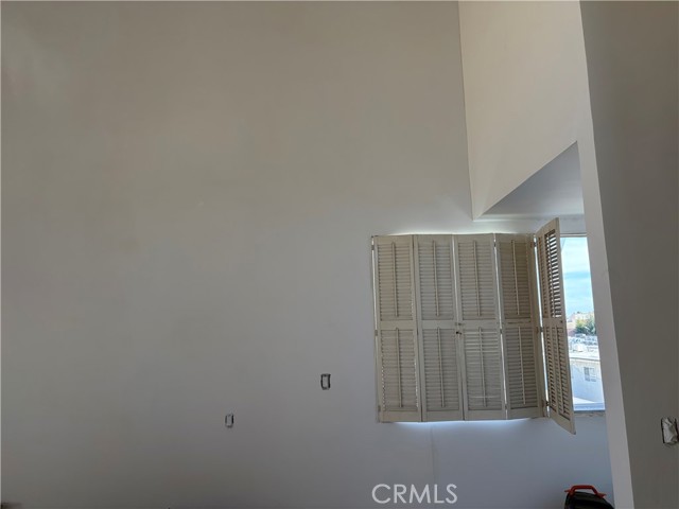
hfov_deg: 67.3
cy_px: 254
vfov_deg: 53.1
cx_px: 340
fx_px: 510
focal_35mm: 26
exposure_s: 1/333
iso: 64
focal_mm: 5.96
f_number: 1.6
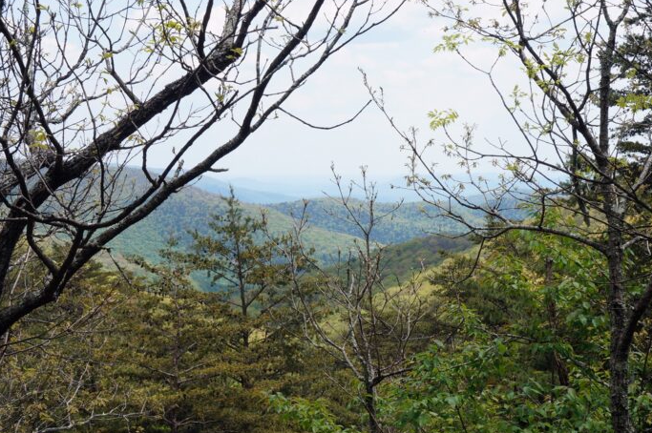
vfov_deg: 18.8
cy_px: 281
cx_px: 331
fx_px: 1303
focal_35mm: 72
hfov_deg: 28.1
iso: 200
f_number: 16
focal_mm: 32
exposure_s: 1/125
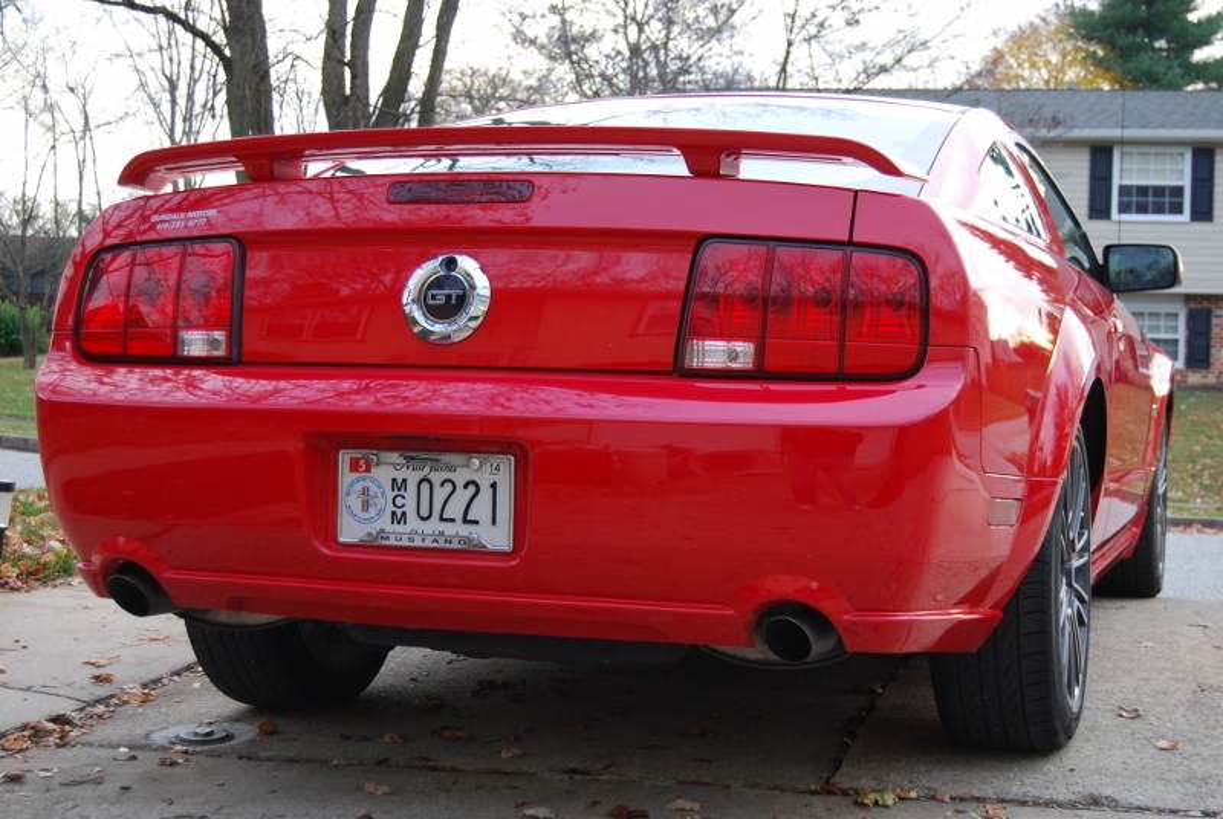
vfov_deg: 23.9
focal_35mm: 57
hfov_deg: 35.0
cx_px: 612
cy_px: 410
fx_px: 1939
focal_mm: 38
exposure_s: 1/40
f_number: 4.8
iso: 200
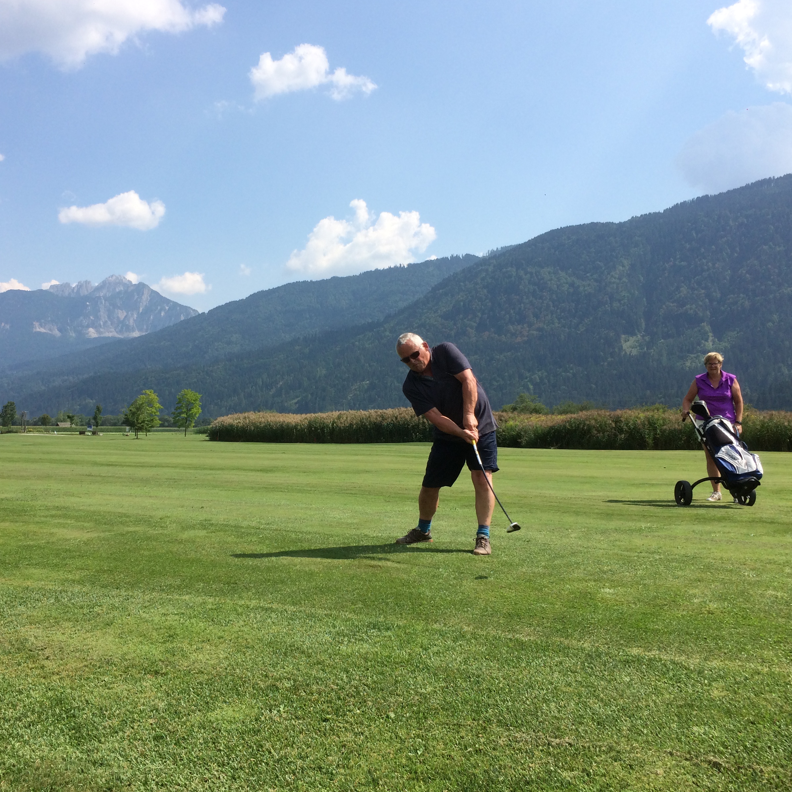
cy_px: 396
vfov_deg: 47.2
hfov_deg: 47.1
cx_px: 344
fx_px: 906
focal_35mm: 35
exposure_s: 1/2160
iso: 32
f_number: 2.2
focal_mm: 4.15
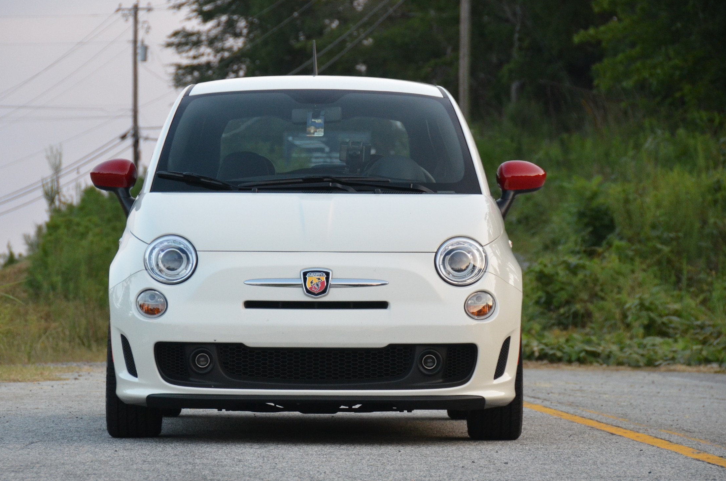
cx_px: 316
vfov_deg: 7.2
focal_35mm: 191
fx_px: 3844
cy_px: 256
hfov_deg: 10.8
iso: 1600
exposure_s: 1/400
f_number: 5.3
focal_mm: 112
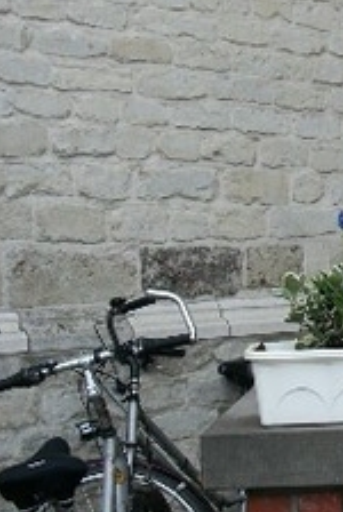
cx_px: 471
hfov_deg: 14.6
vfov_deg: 22.8
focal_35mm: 89
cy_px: 235
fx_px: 1268
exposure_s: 1/50
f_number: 8.8
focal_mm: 5.7
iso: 80
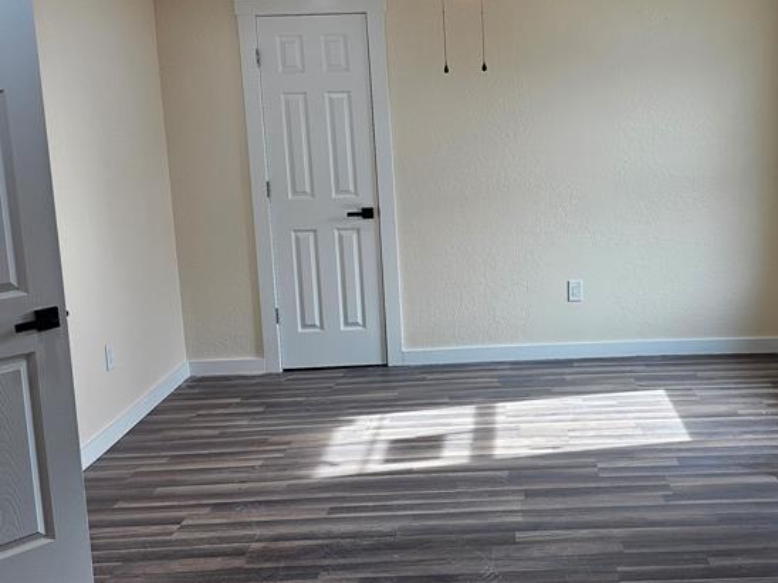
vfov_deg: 33.5
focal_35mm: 43
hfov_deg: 43.2
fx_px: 966
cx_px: 522
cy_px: 247
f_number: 1.7
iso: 50
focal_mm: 6.3
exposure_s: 1/120
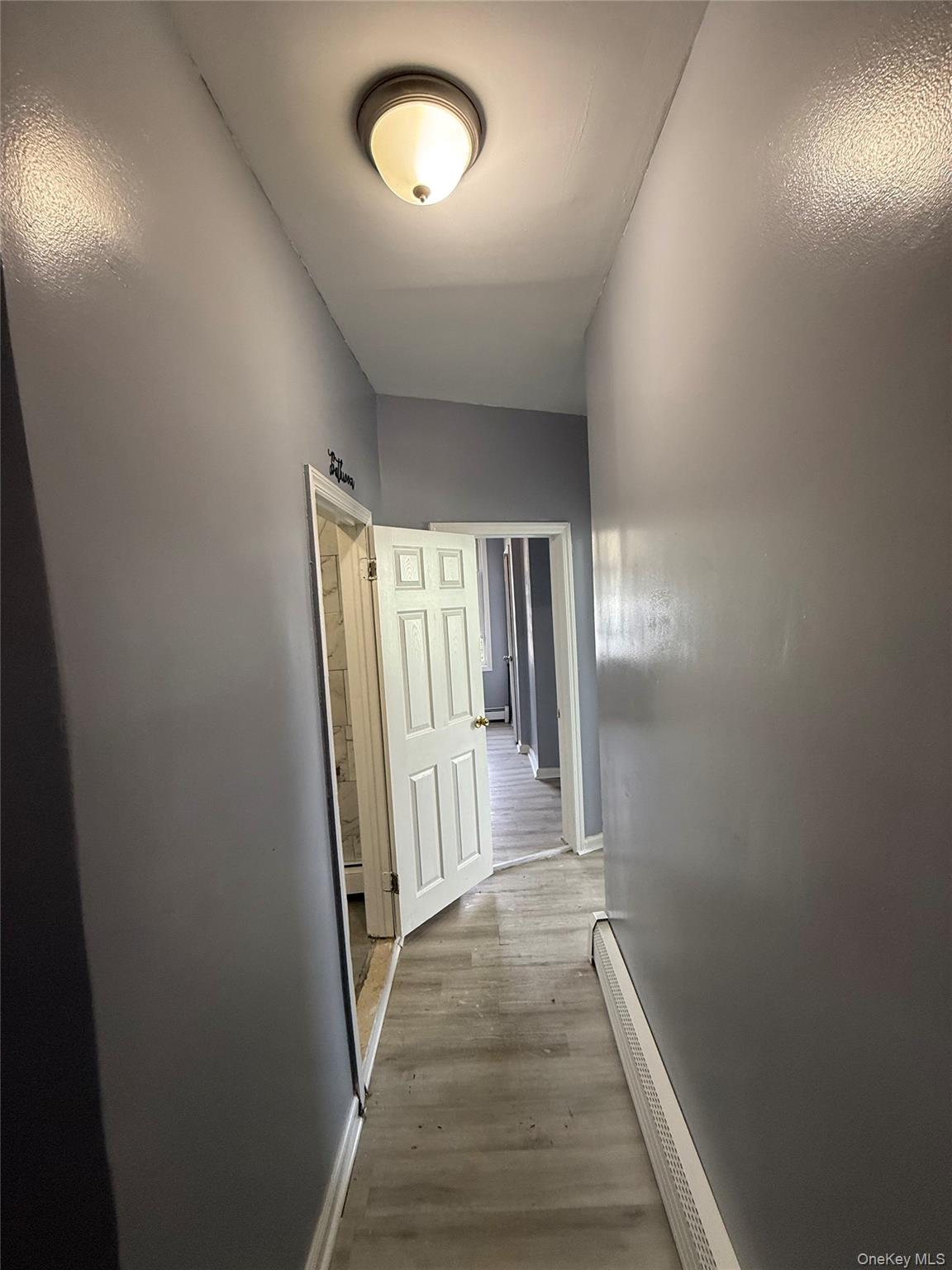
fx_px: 513
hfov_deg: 85.7
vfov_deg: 102.1
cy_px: 635
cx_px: 476
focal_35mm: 14
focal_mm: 2.22
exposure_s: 1/120
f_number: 2.2
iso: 250
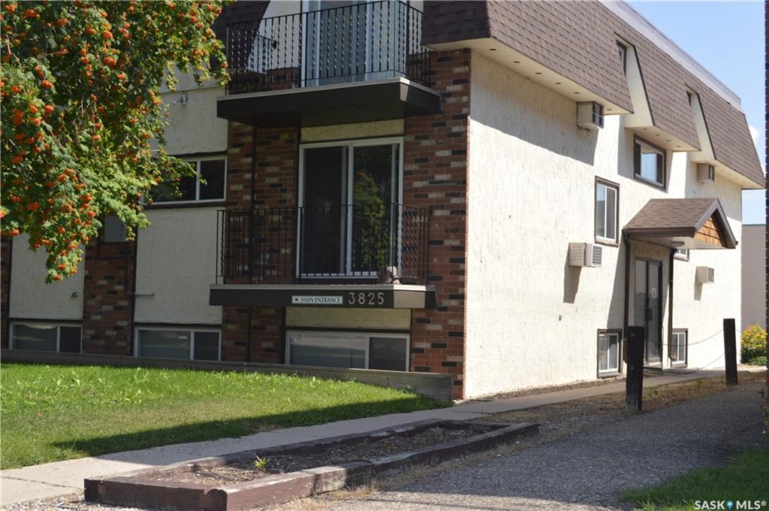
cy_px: 256
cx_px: 384
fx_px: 1024
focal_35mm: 48
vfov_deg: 28.0
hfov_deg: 41.2
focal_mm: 32
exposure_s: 1/200
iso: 100
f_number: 7.1
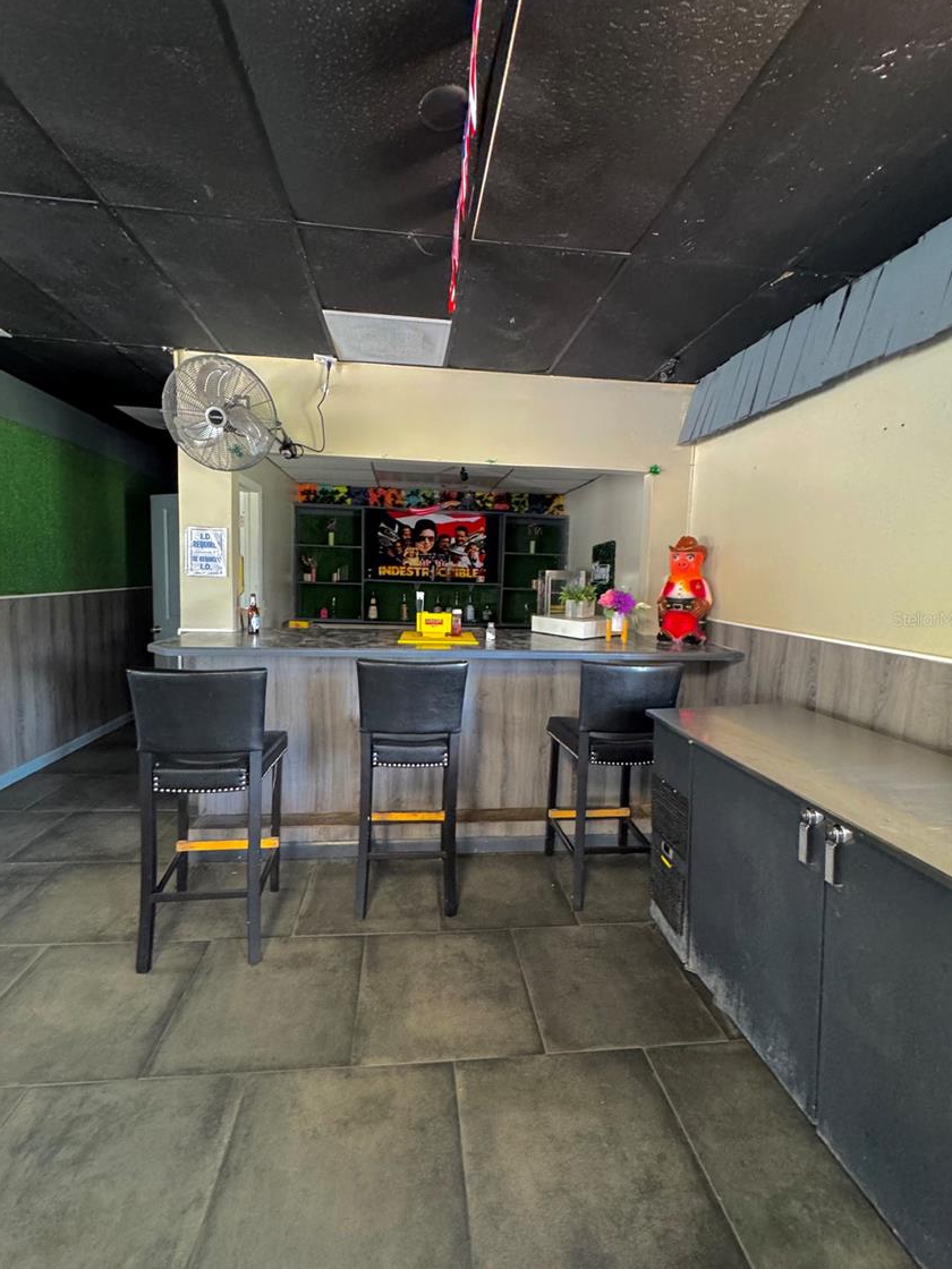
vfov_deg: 98.2
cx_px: 464
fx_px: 550
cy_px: 619
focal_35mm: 15
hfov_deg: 81.7
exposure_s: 1/60
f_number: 2.2
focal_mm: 2.22
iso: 640
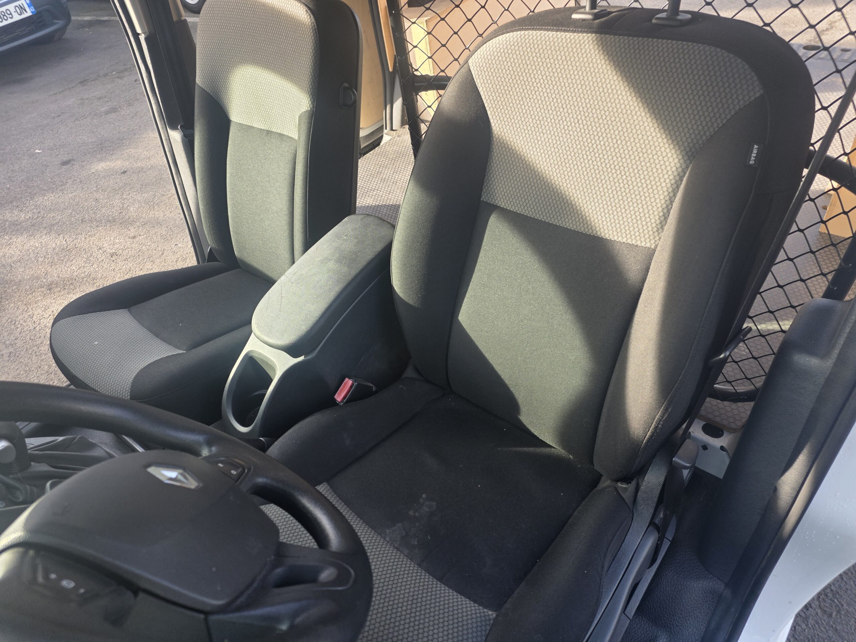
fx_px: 569
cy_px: 321
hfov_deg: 73.9
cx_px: 428
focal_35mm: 23
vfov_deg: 58.9
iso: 40
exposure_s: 1/180
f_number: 1.7
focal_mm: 6.25
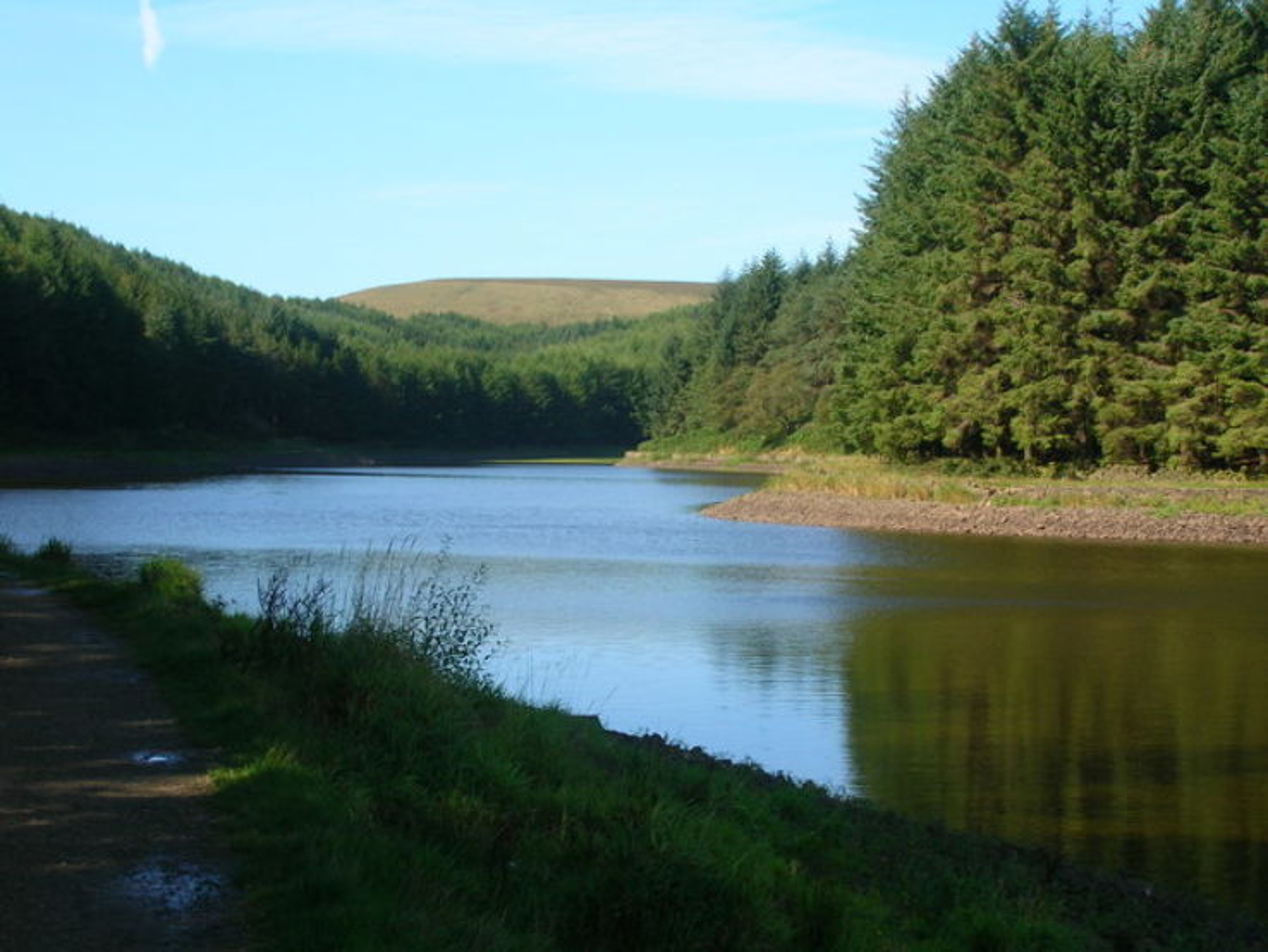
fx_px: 2418
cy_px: 476
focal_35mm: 66
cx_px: 634
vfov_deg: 22.3
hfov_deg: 29.4
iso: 50
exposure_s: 1/120
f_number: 6.4
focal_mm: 11
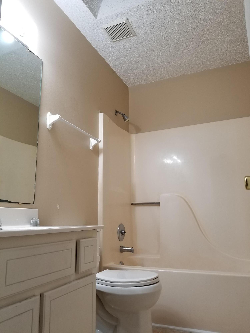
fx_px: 250
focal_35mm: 26
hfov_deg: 53.1
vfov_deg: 67.3
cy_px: 166
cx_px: 125
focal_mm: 4.3
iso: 80
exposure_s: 1/60
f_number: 1.7
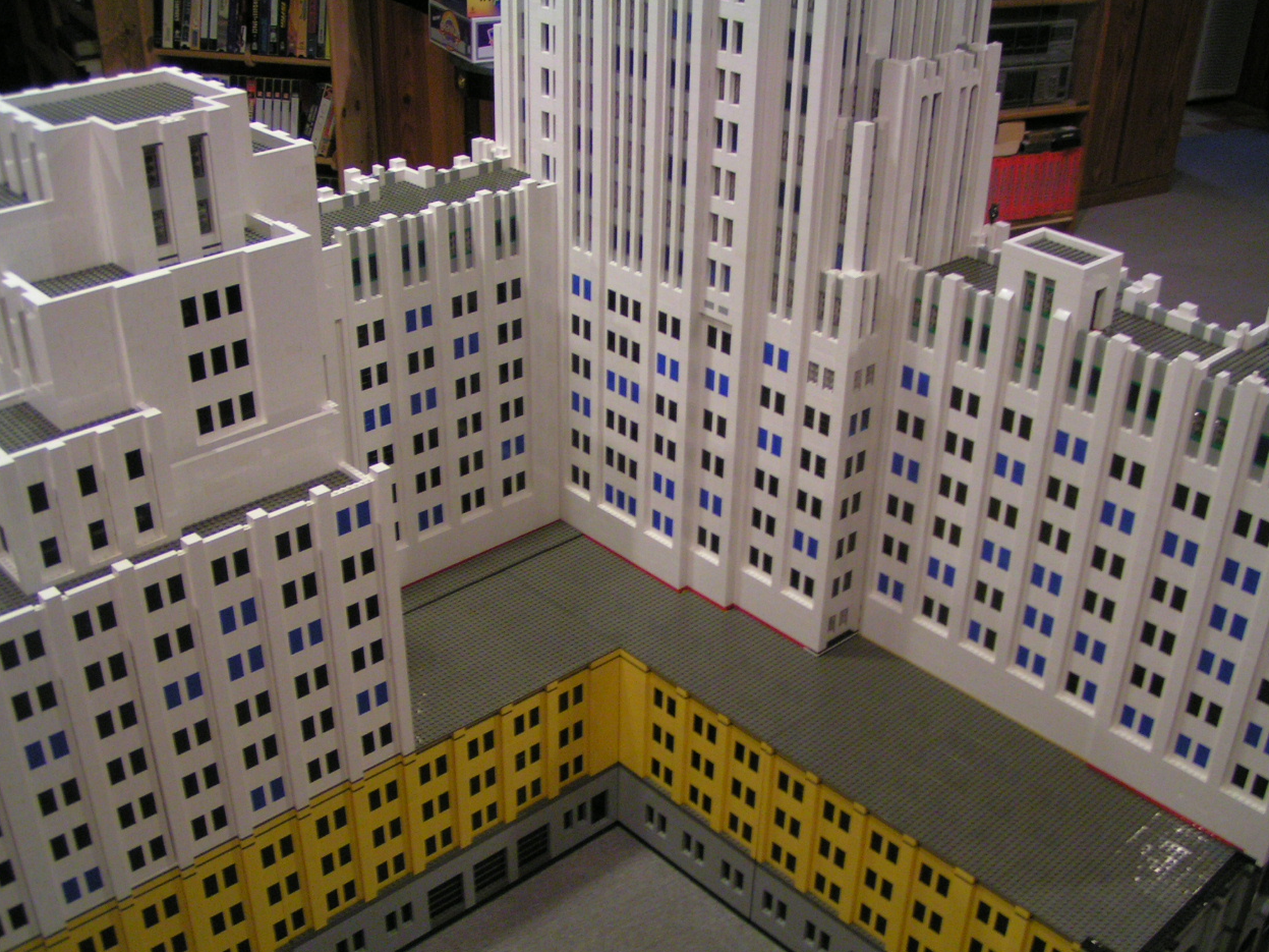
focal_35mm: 39
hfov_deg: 47.9
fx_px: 1430
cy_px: 486
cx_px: 640
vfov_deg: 36.8
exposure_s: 1/13
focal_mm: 5.8
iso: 200
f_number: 2.8
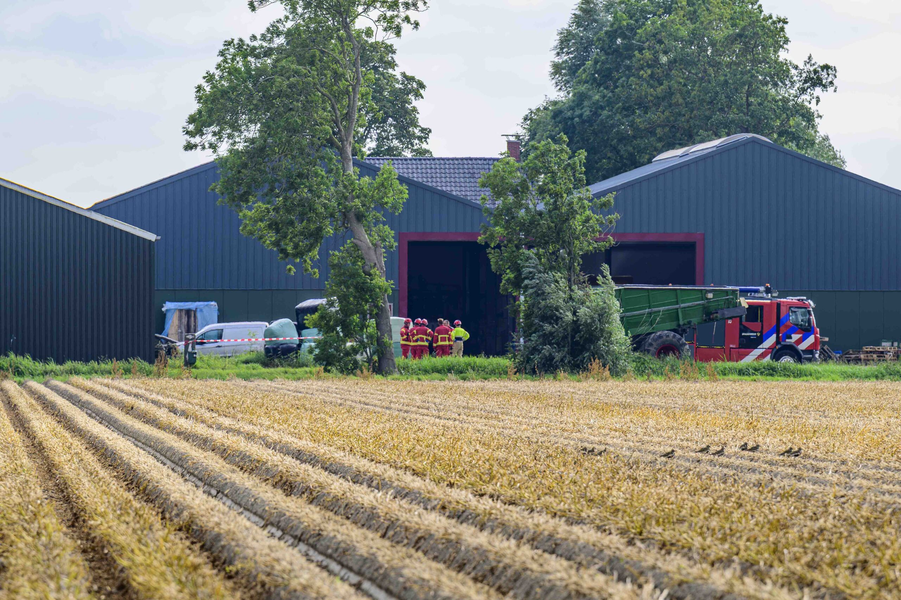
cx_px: 450
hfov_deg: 6.9
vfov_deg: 4.6
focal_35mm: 300
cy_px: 300
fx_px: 7505
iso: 90
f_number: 5.6
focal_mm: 200
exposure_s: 1/250
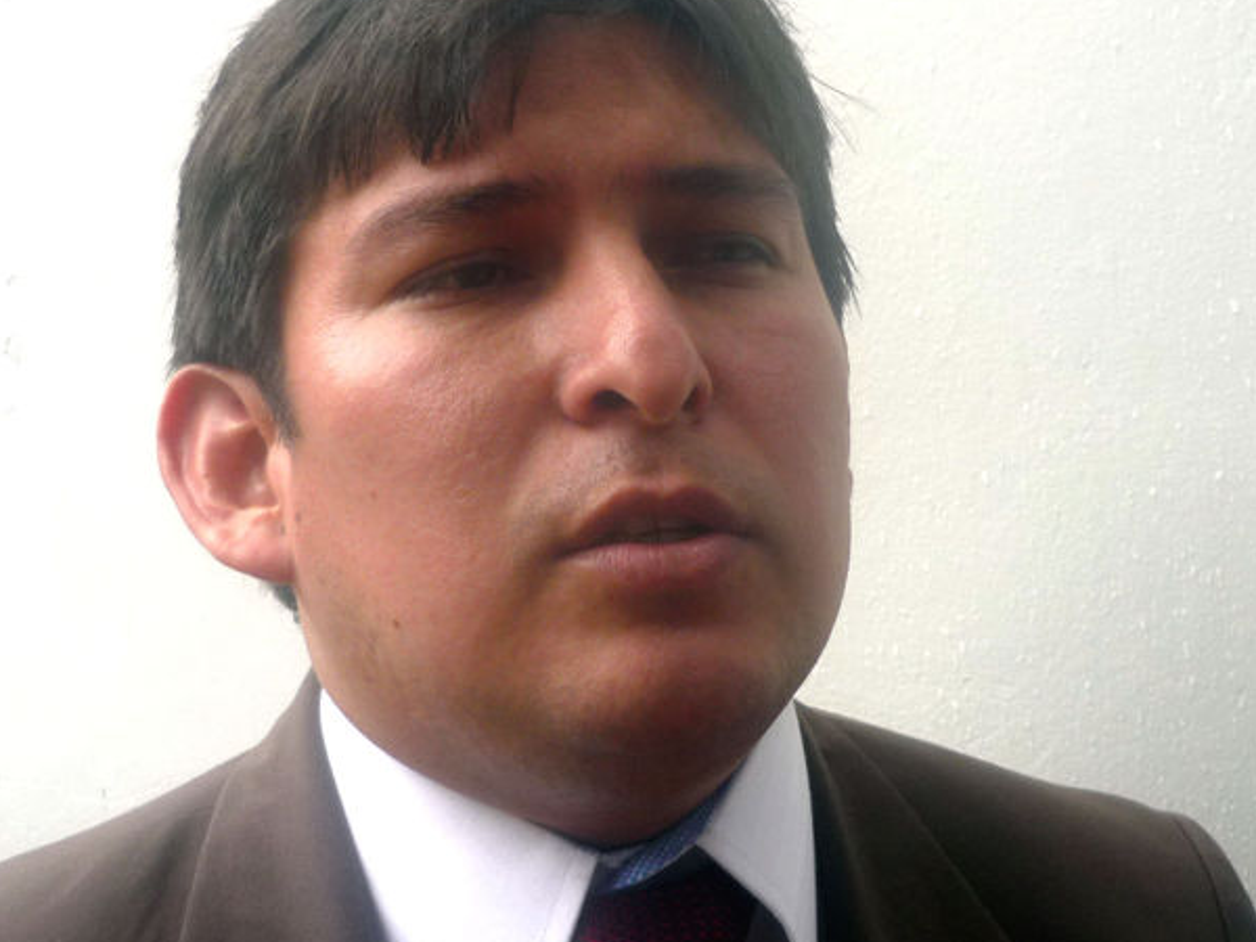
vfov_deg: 26.5
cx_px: 722
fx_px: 1996
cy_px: 402
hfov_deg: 34.9
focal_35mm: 55
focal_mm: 5.5
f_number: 2.8
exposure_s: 1/320
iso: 100
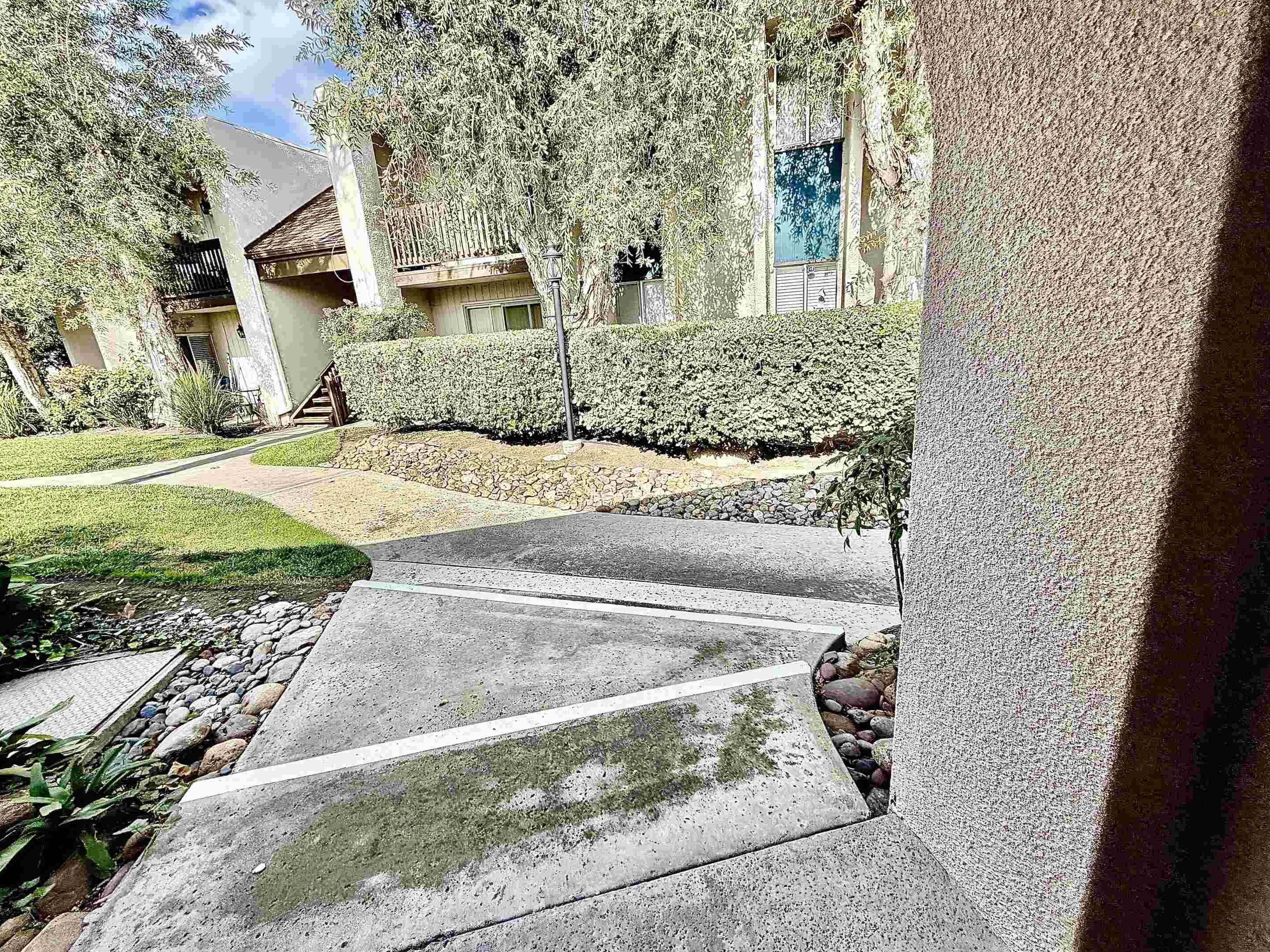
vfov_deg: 81.7
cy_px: 484
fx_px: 550
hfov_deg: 98.2
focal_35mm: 15
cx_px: 640
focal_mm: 2.22
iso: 40
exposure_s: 1/502
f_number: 2.2
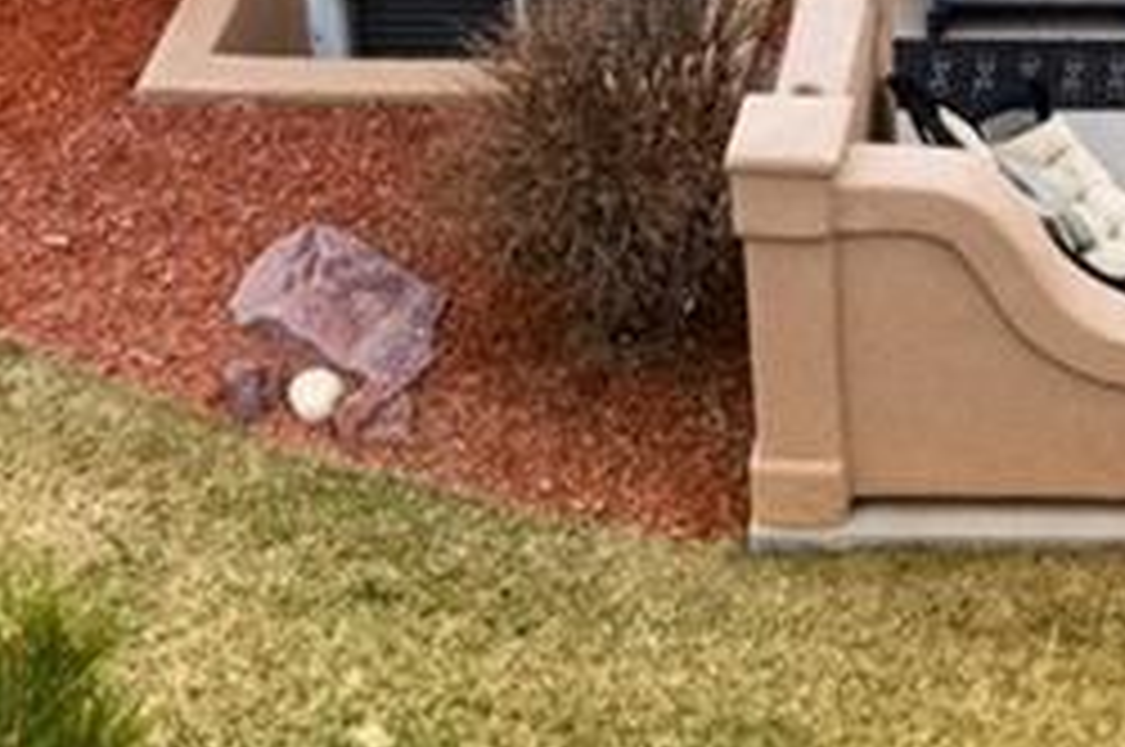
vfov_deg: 8.5
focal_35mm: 141
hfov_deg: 14.0
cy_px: -1312
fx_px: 4400
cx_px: 1467
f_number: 2.8
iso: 100
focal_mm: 8.38
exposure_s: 1/1000
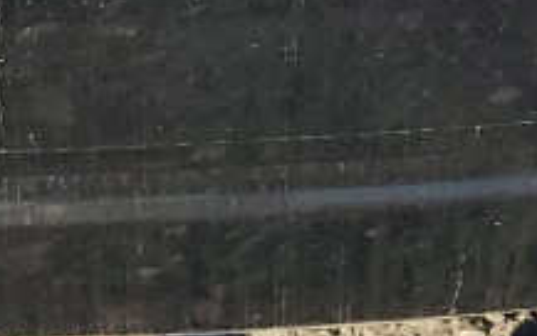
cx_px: 245
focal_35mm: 203
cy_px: -744
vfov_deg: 5.9
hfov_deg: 10.3
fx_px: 2973
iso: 50
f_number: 1.5
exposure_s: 1/1429
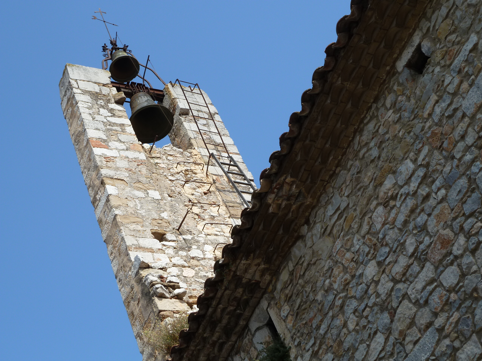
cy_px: 180
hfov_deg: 27.0
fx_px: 1003
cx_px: 241
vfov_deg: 20.4
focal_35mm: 72
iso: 80
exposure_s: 1/400
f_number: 4.1
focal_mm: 11.9
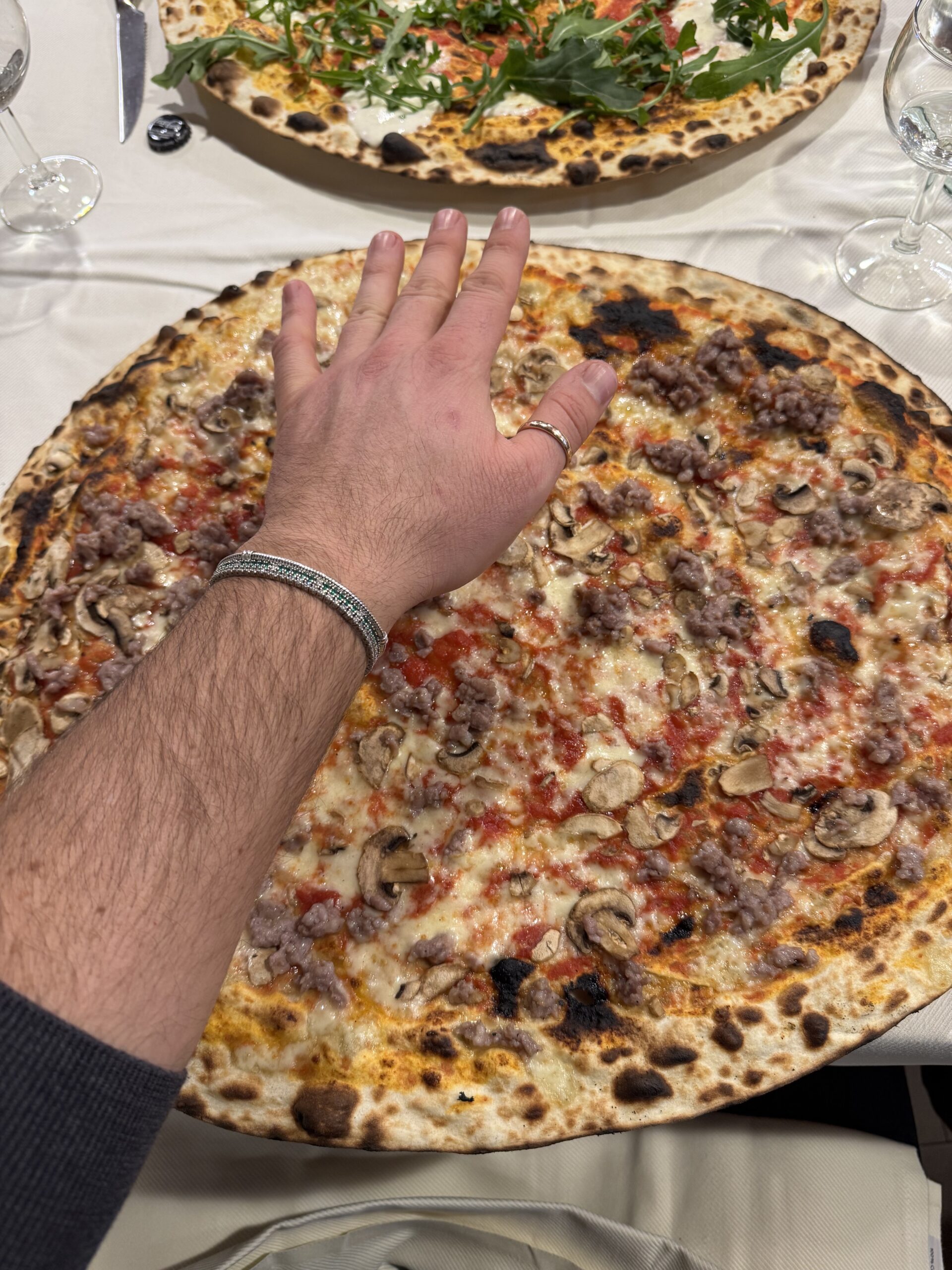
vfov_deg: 71.6
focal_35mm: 24
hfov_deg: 56.8
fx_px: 880
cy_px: 635
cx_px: 476
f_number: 1.78
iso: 125
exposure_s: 1/50
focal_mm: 6.76
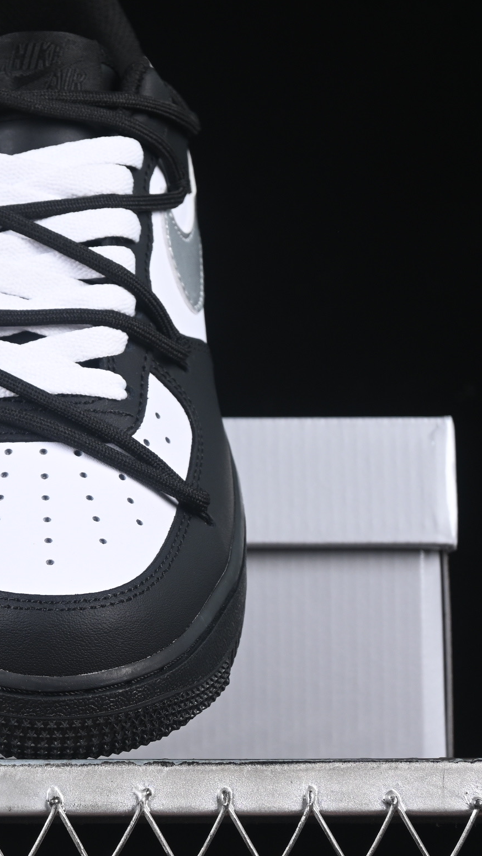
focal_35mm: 141
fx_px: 3202
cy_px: 440
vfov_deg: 15.2
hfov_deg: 8.5
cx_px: -121
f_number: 6.3
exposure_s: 1/60
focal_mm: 50
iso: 160
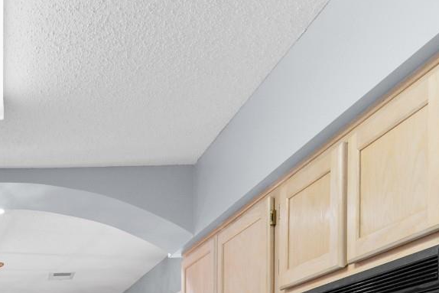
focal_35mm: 48
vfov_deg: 24.4
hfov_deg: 37.0
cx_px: 4
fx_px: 585
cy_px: 385
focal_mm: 11.5
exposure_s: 1
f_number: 4.8
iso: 100
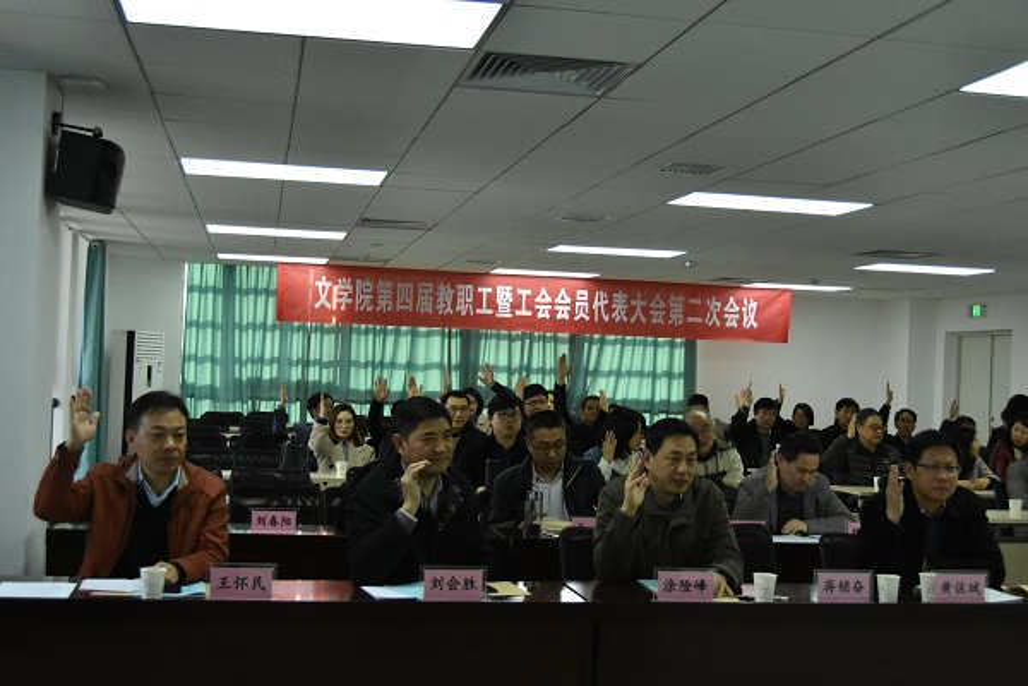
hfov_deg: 45.0
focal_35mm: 44
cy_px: 343
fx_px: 1242
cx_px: 514
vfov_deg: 30.8
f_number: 4
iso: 5000
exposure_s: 1/1250
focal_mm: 29
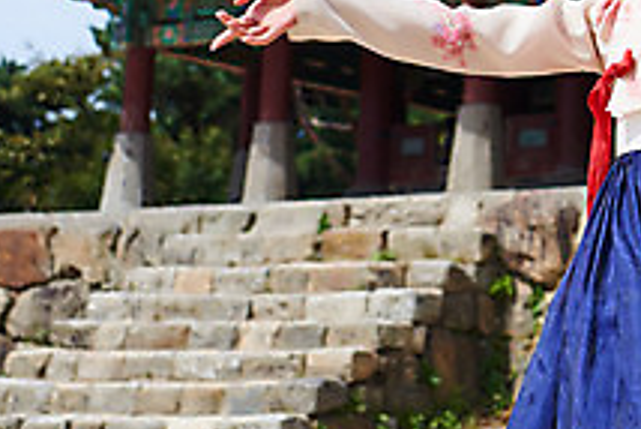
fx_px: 1746
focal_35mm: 98
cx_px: 663
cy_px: -102
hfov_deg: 20.1
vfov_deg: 13.6
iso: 100
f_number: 2.8
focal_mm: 35
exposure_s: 1/2000
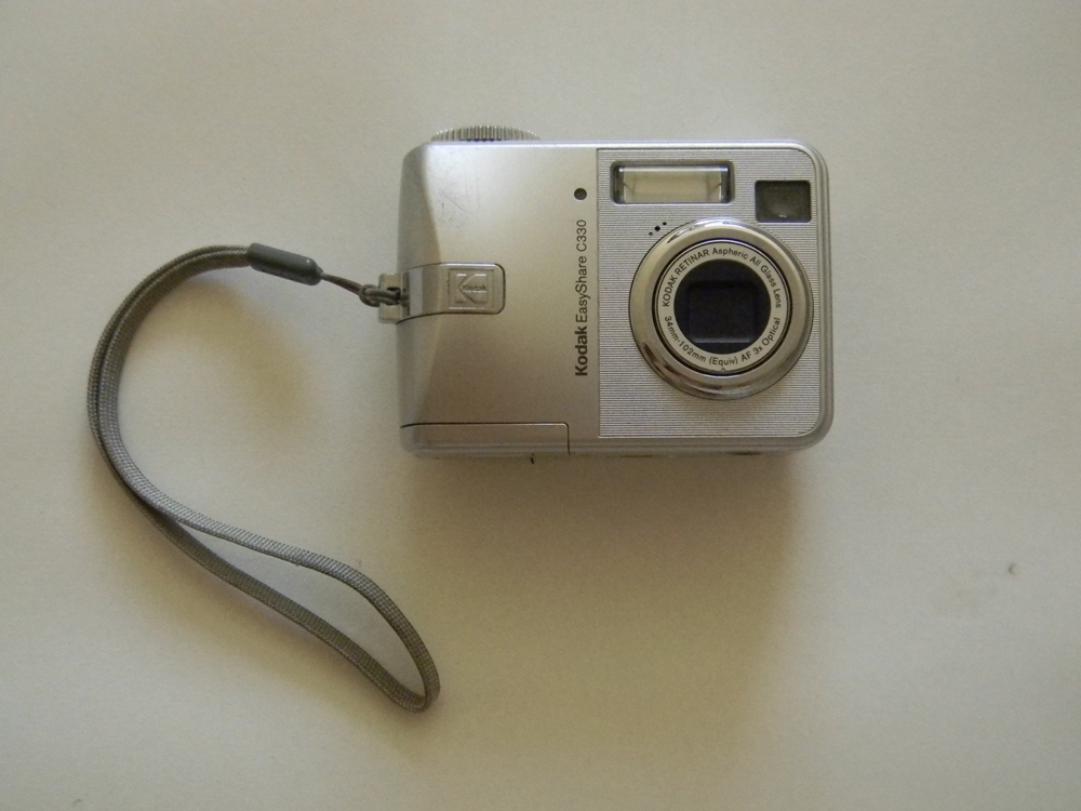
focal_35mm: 47
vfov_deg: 30.9
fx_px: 1468
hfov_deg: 40.4
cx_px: 540
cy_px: 406
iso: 200
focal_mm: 8.6
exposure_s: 1/51.4
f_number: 3.9
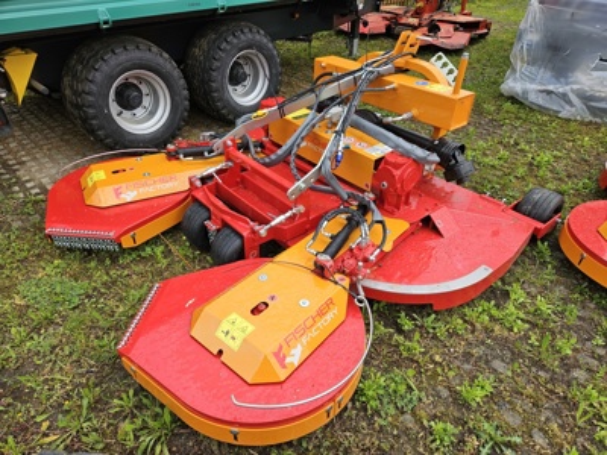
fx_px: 403
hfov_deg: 73.9
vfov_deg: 58.9
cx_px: 304
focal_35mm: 23
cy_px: 228
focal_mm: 5.4
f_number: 1.8
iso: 25
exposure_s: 1/353
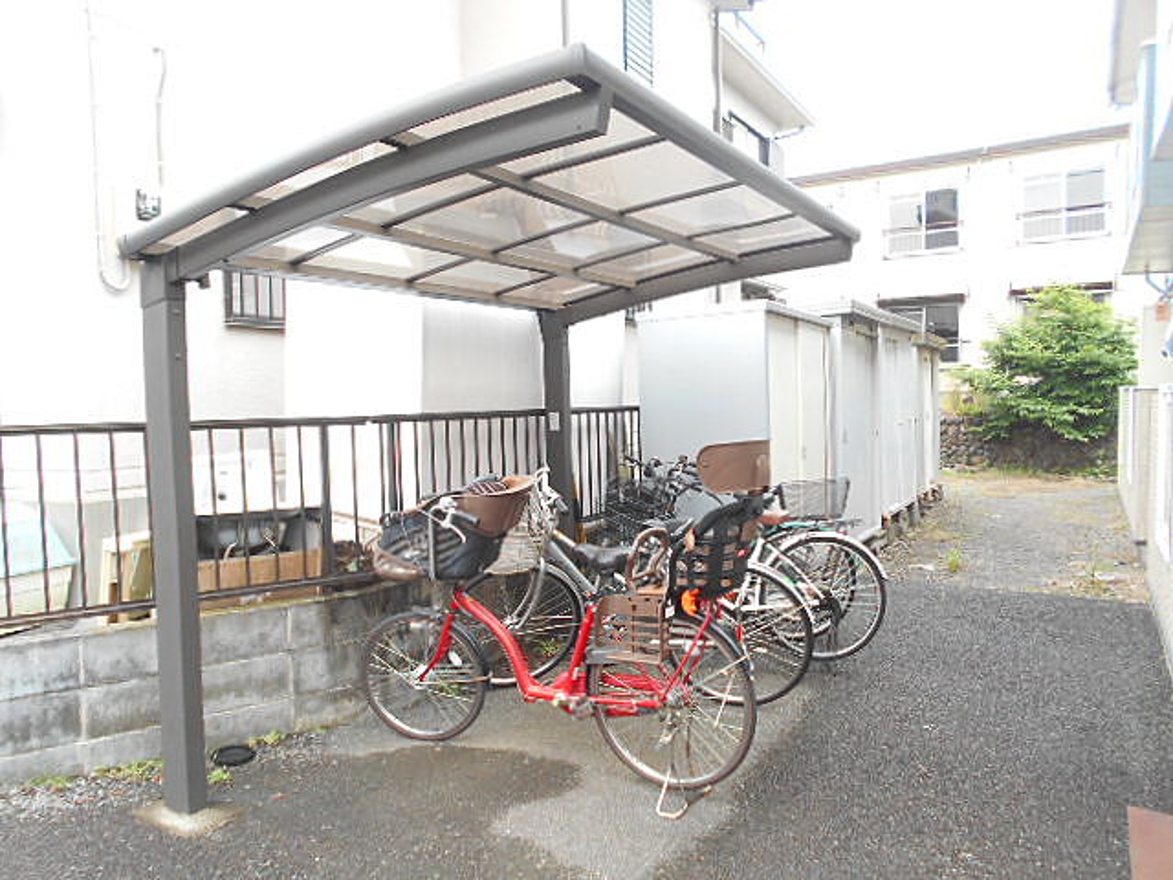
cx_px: 586
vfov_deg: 53.1
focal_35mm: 26
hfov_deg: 67.3
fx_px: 881
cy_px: 440
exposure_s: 1/50
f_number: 3.2
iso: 80
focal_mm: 4.6
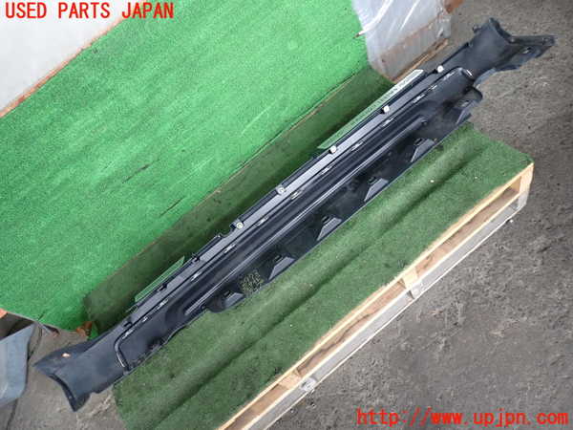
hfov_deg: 69.4
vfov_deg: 54.9
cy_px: 215
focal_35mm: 25
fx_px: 414
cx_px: 286
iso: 400
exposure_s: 1/125
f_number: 2
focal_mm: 4.5
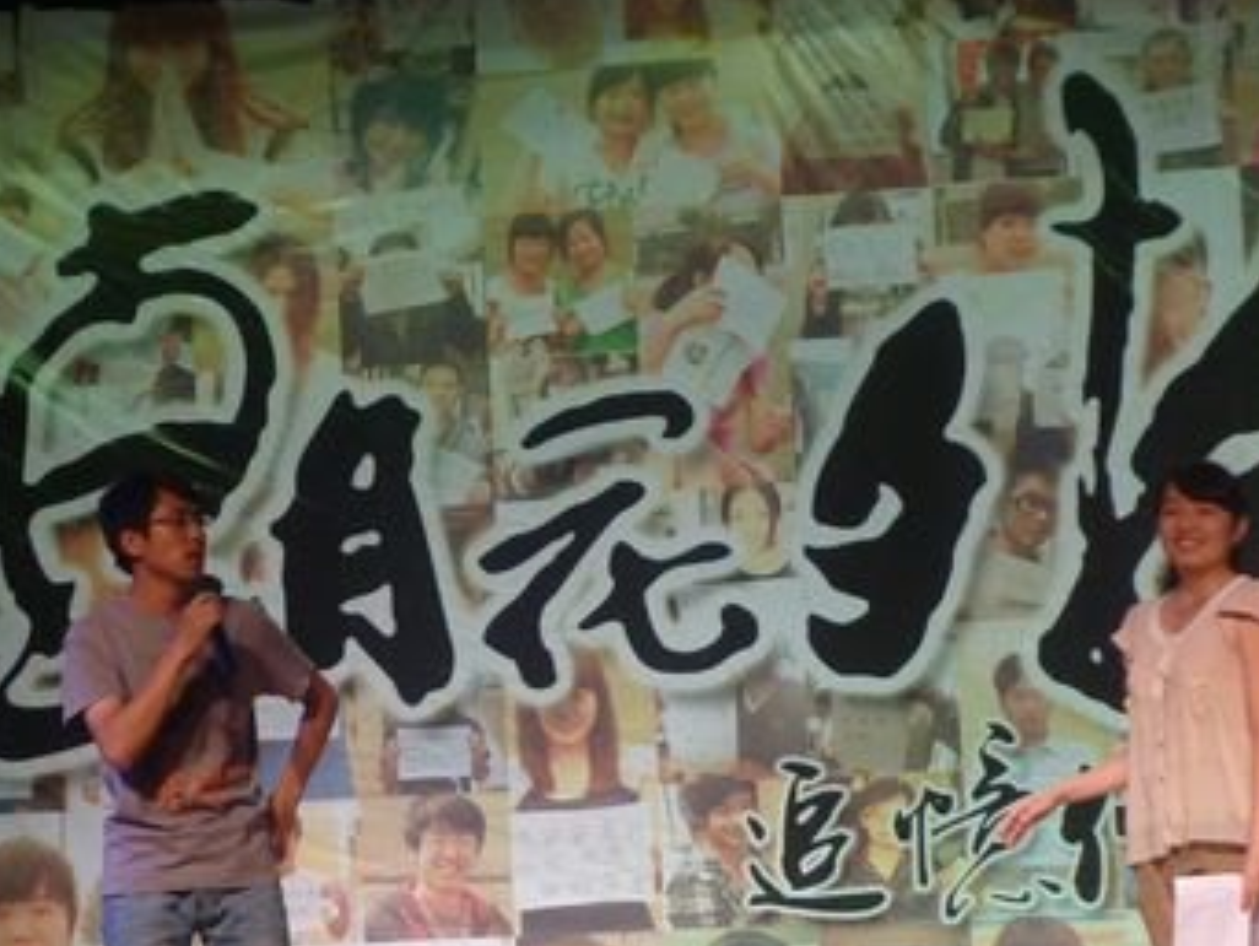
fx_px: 4841
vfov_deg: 11.1
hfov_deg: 14.8
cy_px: 672
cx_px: 523
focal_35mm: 133
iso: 200
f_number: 3.8
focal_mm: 10.6
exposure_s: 1/50
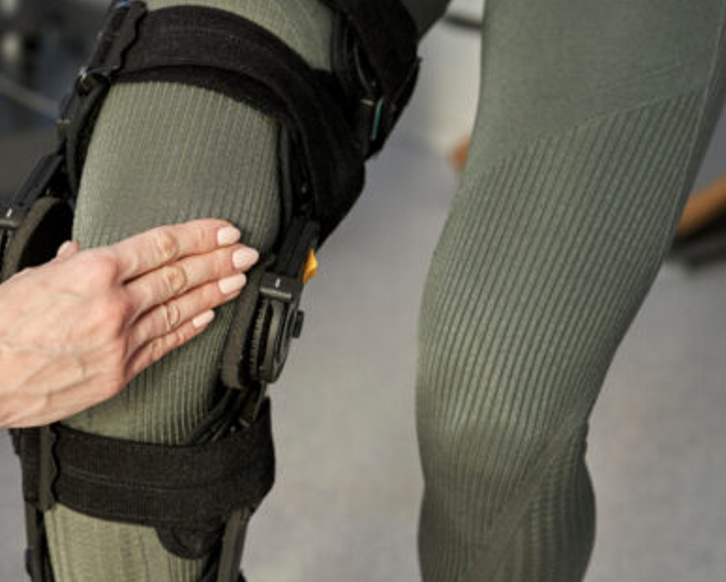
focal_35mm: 103
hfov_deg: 18.3
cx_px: 47
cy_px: 283
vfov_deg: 15.0
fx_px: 2214
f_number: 2.5
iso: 250
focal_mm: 50
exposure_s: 1/320
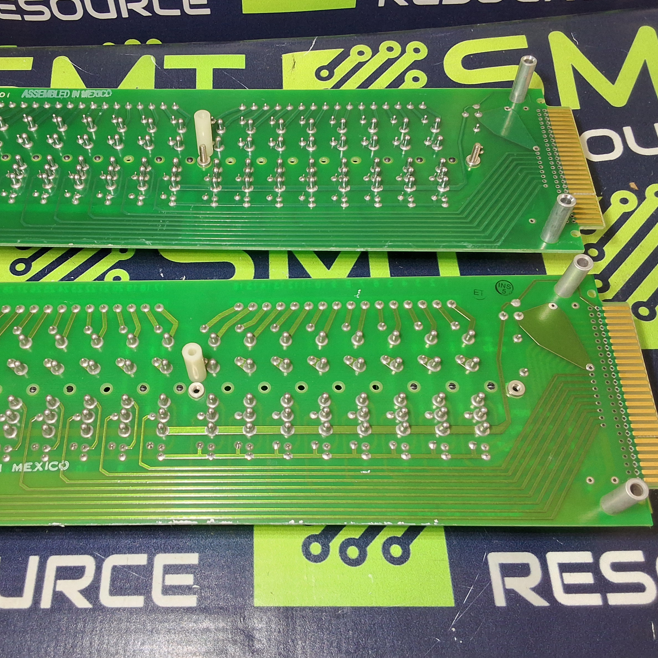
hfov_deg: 48.0
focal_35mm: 34
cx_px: 248
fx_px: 731
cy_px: 320
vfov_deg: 48.4
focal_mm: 2.91
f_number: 1.9
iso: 160
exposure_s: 1/40
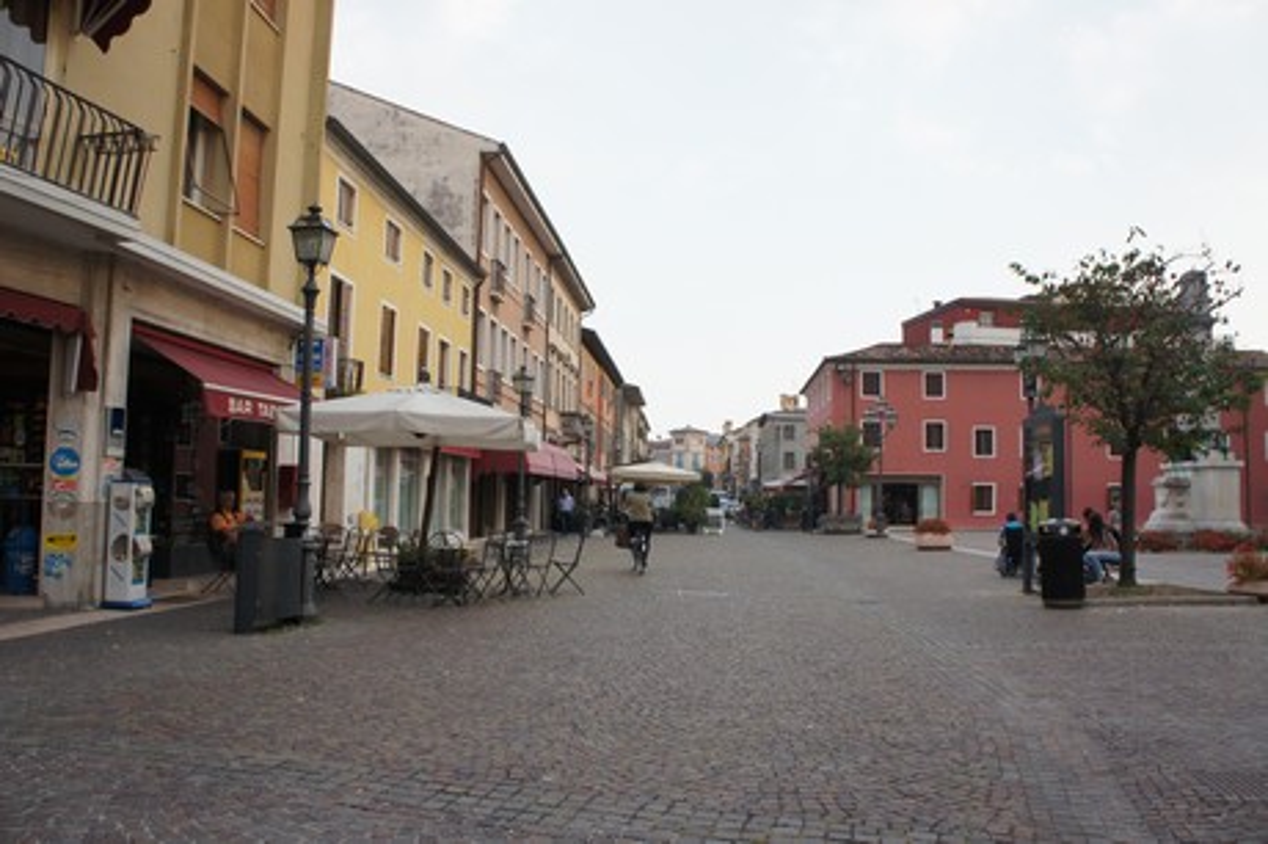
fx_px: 950
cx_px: 634
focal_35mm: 27
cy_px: 422
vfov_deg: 47.9
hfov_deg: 67.4
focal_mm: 18
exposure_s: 1/250
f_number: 6.3
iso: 500
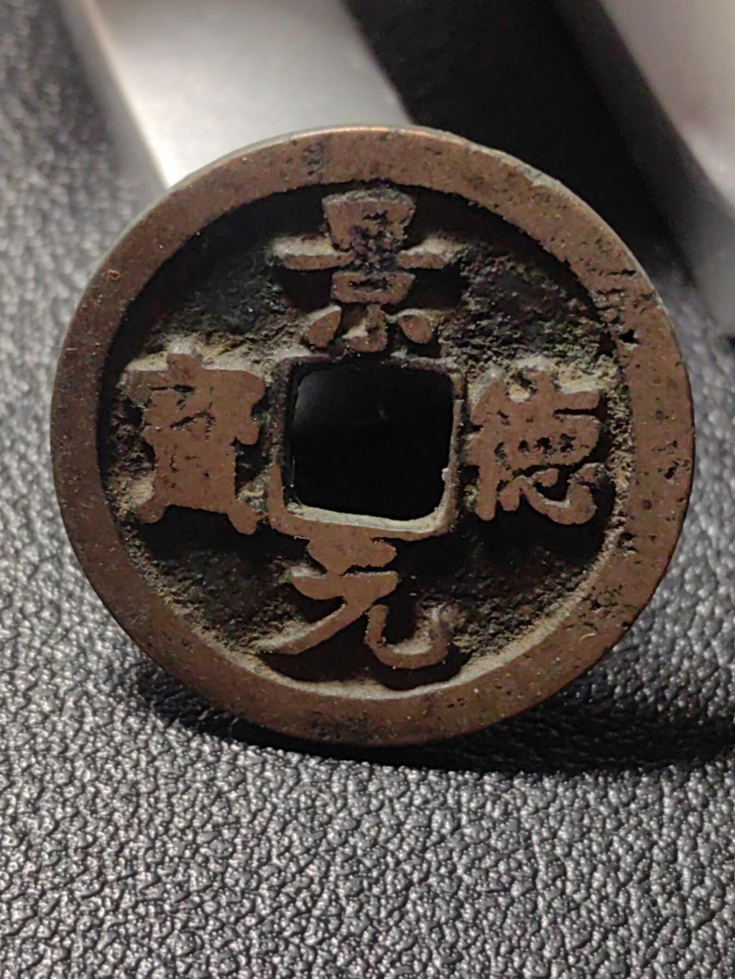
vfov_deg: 23.0
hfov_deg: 17.4
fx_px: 2406
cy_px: 490
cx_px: 368
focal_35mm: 85
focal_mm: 5.75
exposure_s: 1/51.1
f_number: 2
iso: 80
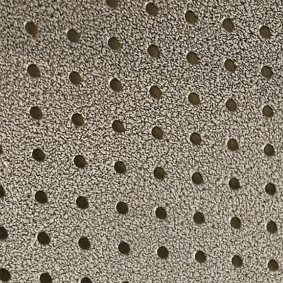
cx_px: 530
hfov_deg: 11.7
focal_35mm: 136
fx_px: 1258
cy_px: 794
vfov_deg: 10.2
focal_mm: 5.4
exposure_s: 1/100
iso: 400
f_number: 1.8
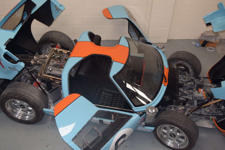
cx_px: 111
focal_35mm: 42
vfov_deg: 31.9
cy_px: 78
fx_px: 262
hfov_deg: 46.4
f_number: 4.5
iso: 800
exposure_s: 1/80
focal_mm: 26
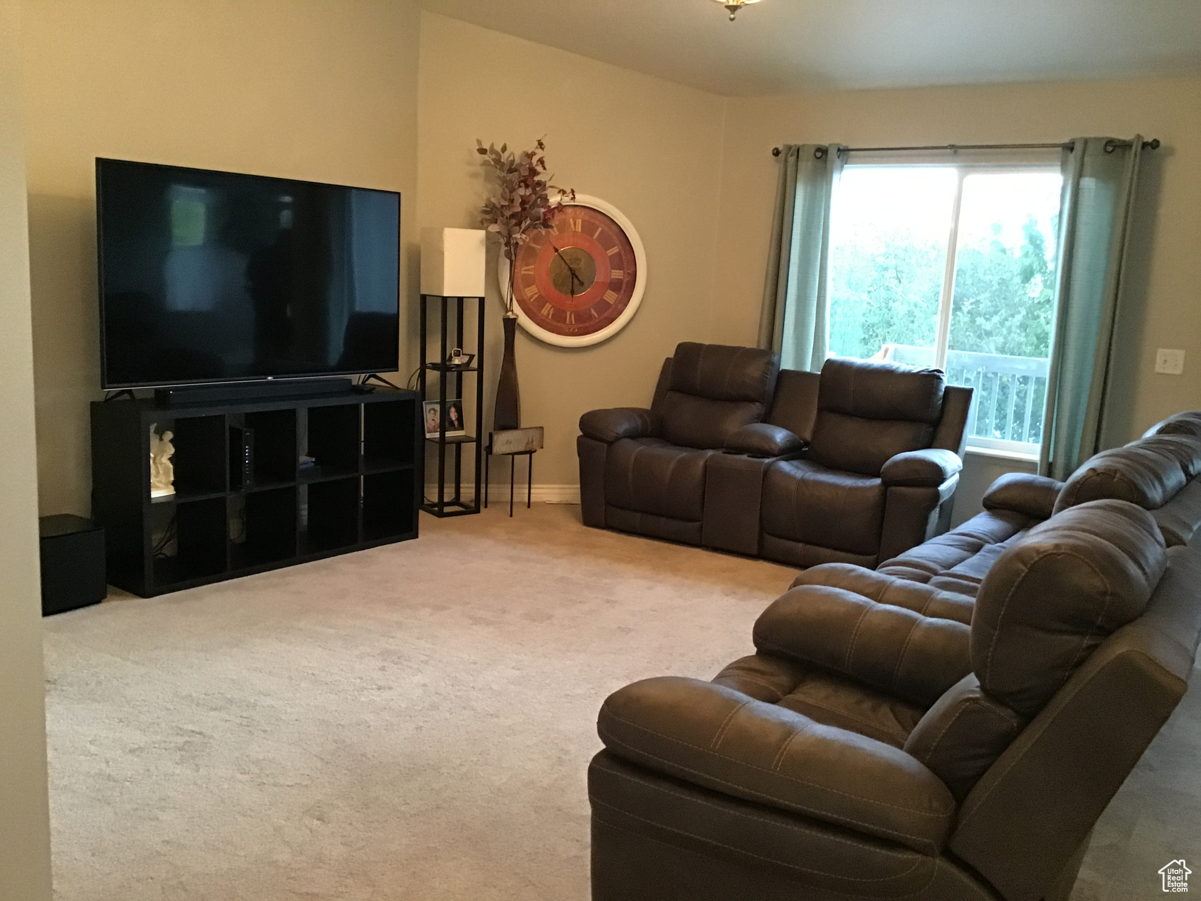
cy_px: 450
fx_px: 1076
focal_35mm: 31
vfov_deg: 45.4
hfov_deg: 58.4
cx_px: 600
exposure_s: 1/20
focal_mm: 3.3
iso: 200
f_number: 2.4
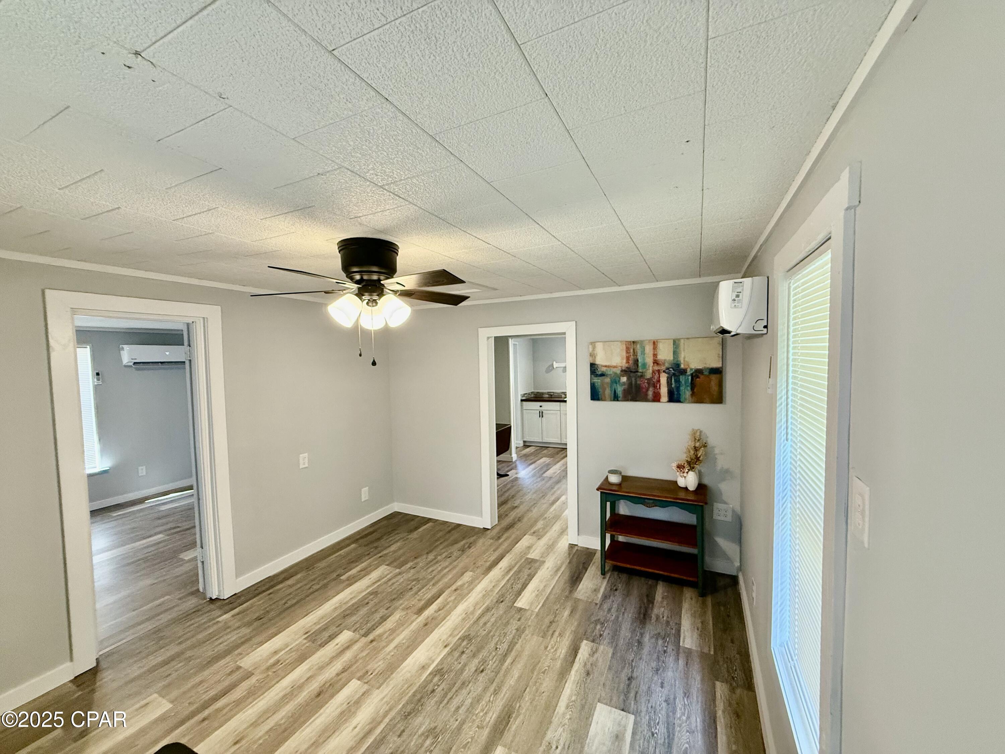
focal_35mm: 14
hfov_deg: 102.1
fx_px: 406
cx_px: 502
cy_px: 377
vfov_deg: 85.7
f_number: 2.2
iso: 320
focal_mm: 2.22
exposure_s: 1/60
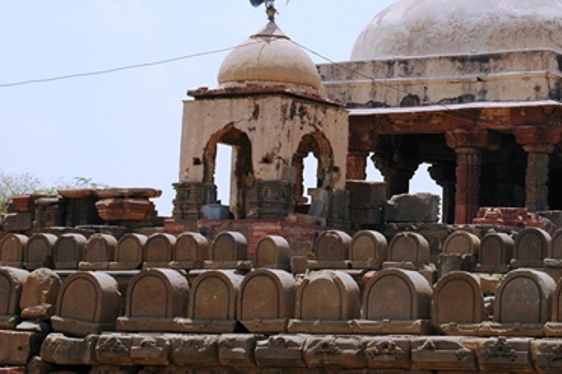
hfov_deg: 14.1
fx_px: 2262
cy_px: 91
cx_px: 461
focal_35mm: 145
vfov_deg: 9.4
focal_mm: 56
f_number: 11
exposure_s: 1/400
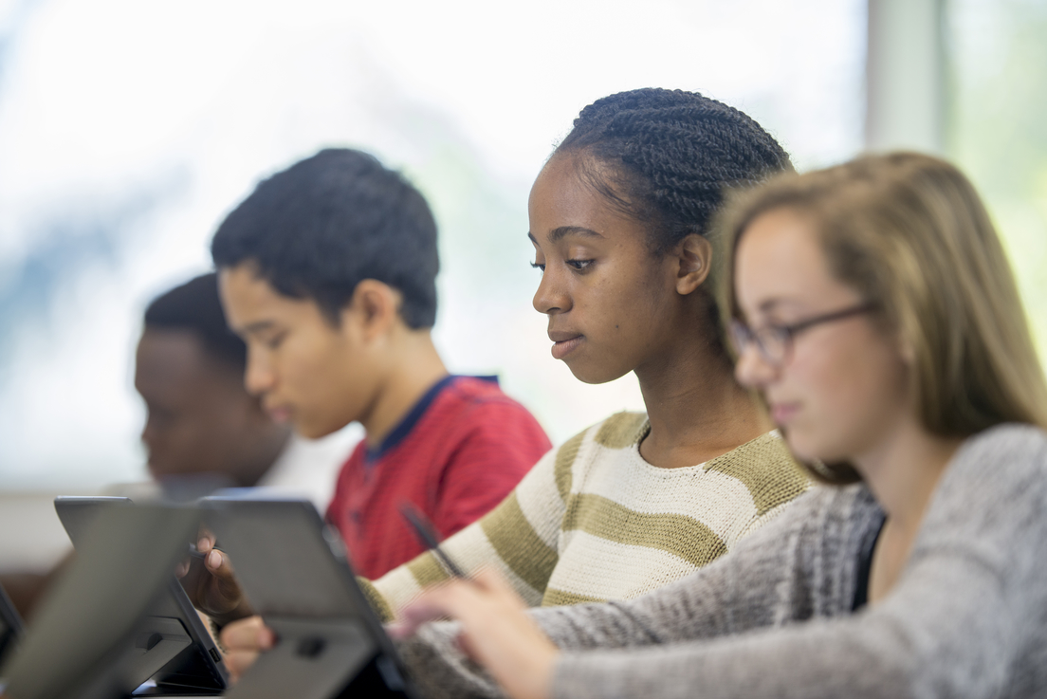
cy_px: 350
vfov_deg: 6.9
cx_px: 524
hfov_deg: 10.3
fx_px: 5819
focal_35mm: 200
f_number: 2
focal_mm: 200
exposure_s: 1/200
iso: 400
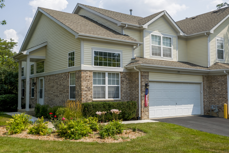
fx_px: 235
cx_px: 116
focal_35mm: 37
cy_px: 78
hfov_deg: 51.9
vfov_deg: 35.9
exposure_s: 1/1250
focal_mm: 24.3
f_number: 5.6
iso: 200
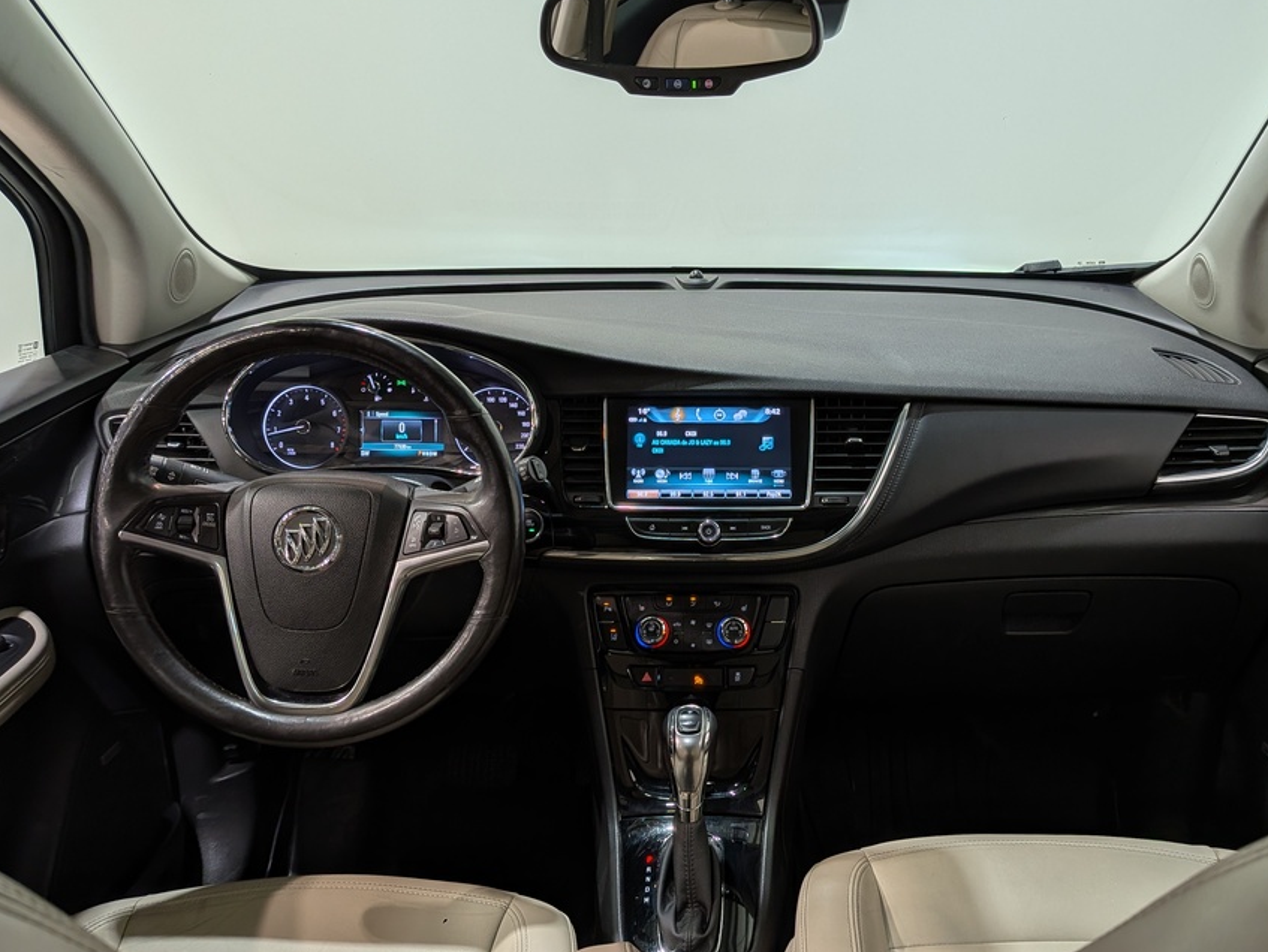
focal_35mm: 29
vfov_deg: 48.2
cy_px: 504
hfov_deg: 61.4
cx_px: 713
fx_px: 1063
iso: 26
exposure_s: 1/121
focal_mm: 4.53
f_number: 1.7
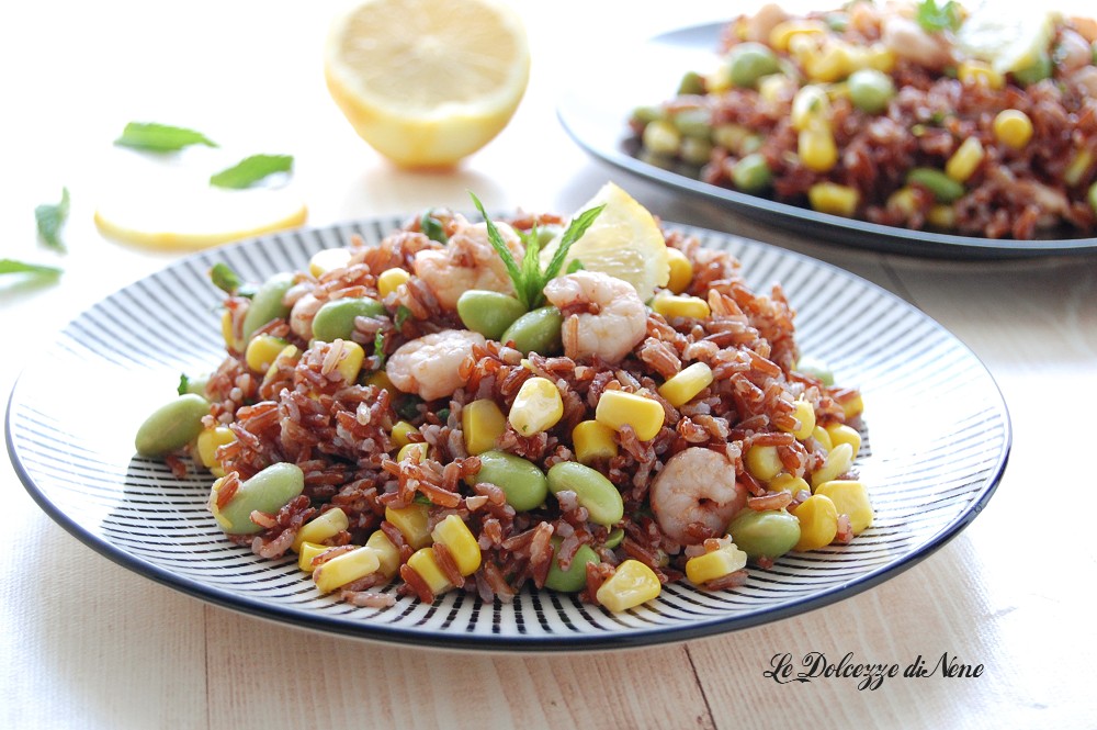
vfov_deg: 17.5
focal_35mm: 78
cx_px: 548
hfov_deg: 26.0
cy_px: 365
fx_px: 2375
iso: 800
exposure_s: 1/30
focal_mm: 52
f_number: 5.6
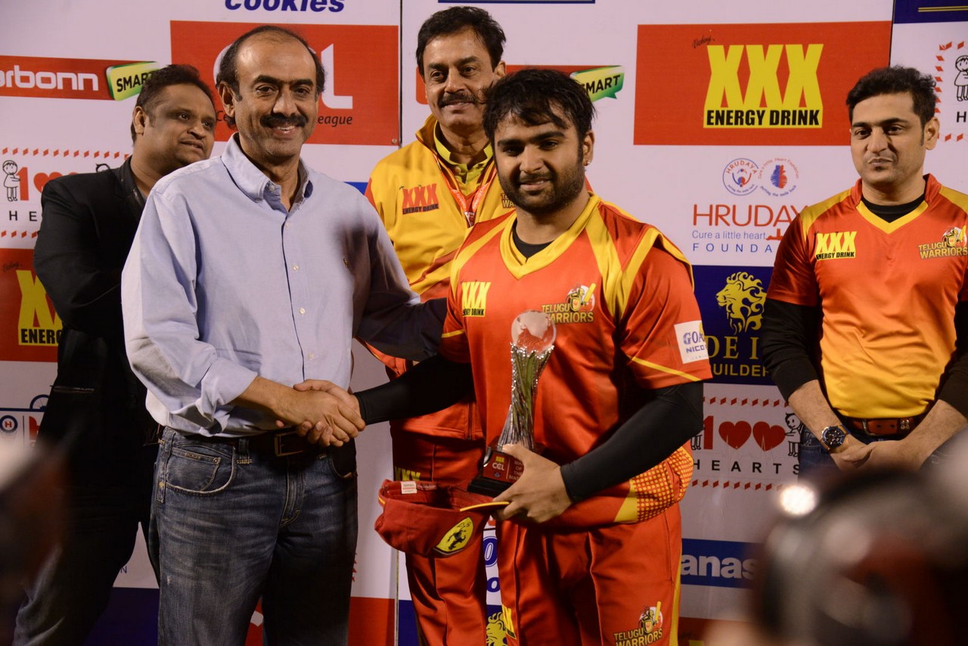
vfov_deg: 24.6
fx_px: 1479
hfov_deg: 36.2
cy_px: 323
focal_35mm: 55
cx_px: 484
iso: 2500
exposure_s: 1/160
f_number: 5
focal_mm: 55
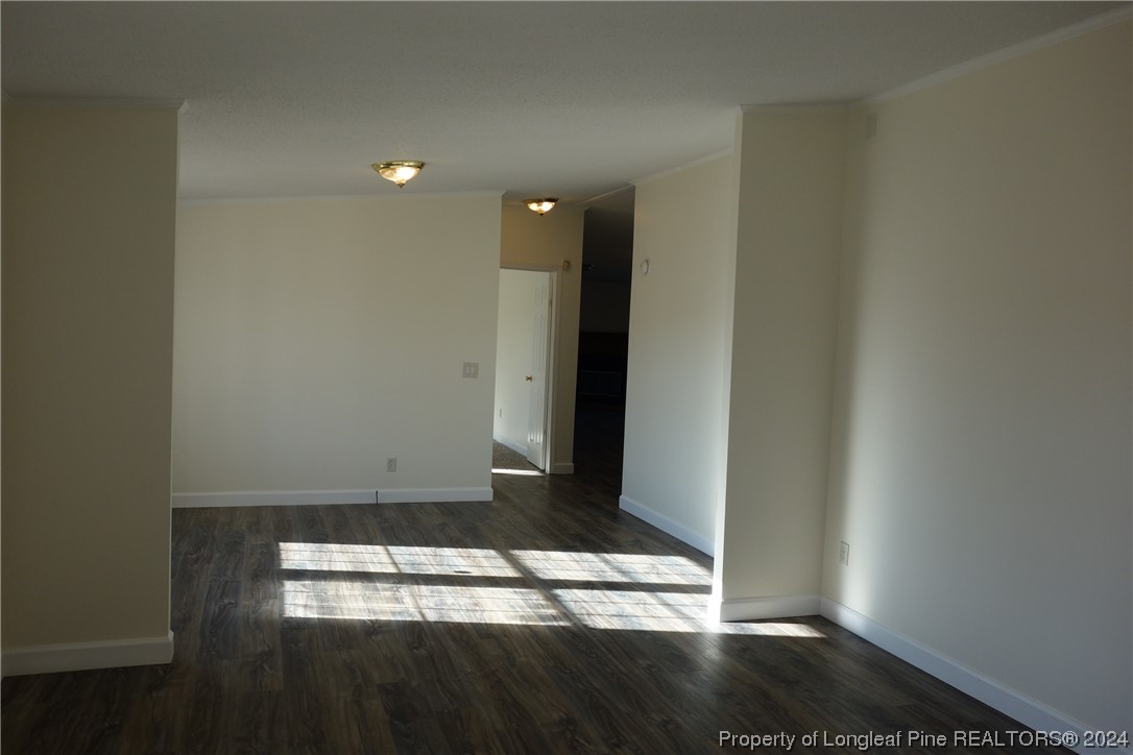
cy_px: 378
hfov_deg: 65.5
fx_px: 881
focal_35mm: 28
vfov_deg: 46.4
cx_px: 566
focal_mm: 10.4
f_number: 5
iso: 200
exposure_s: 1/160
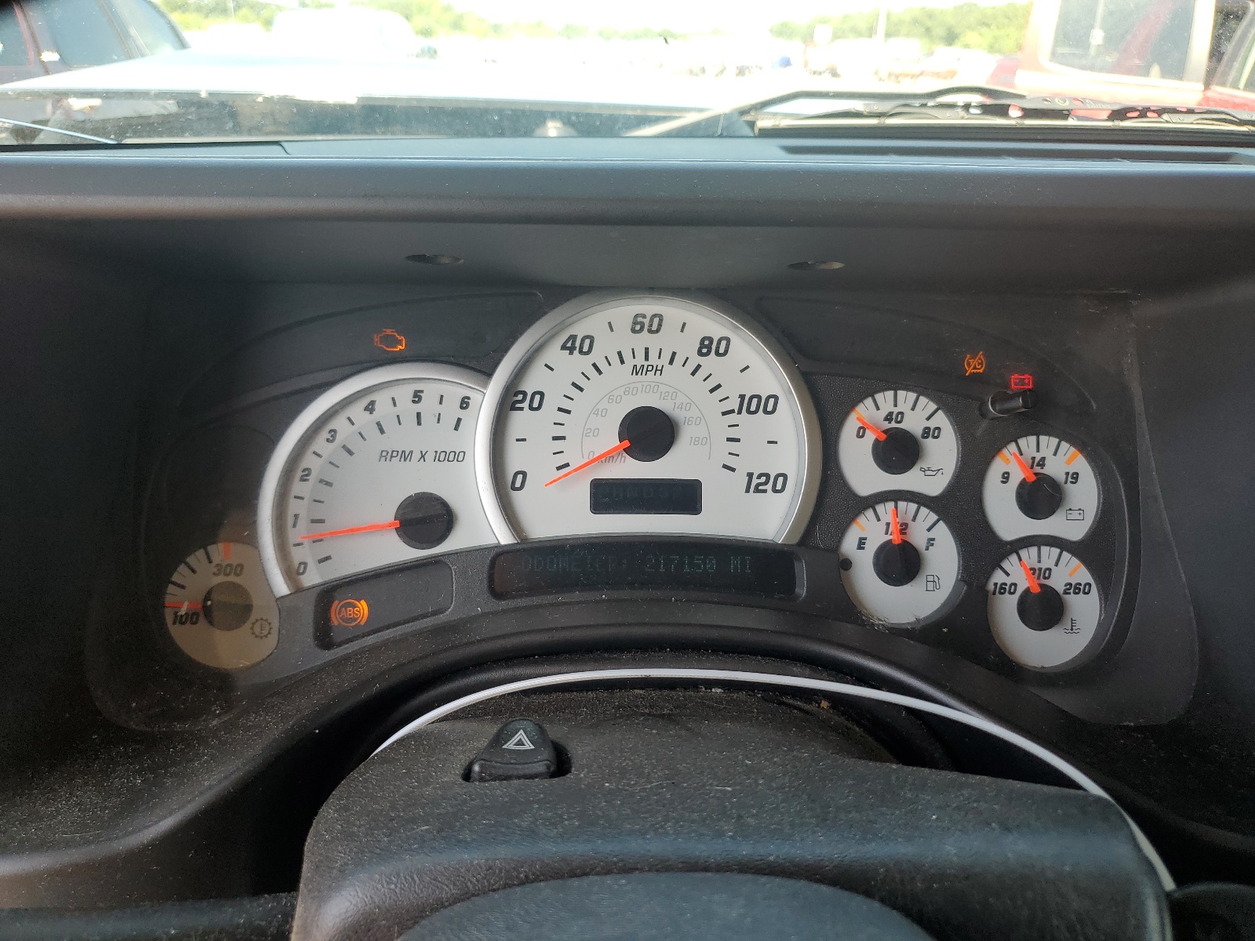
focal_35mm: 26
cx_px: 628
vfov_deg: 53.1
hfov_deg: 67.3
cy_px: 470
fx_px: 943
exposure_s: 1/217
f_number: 1.5
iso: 50
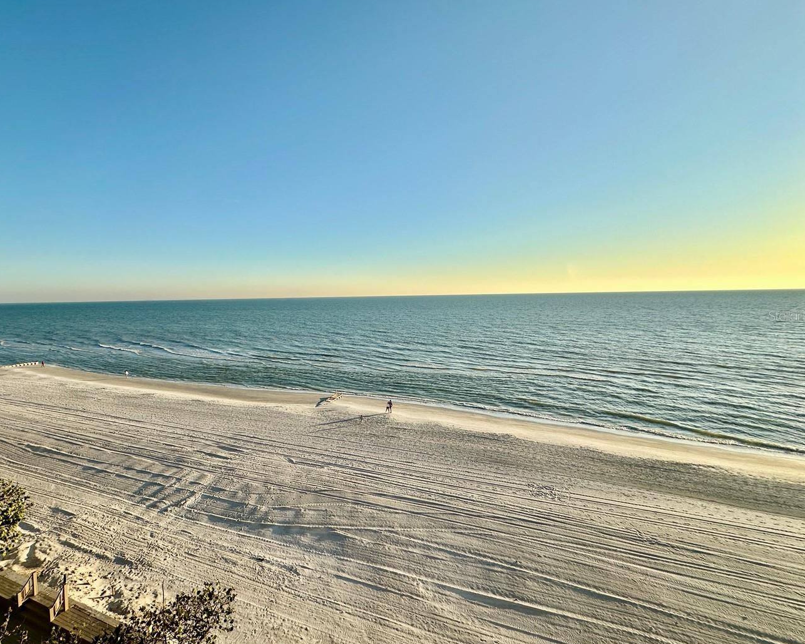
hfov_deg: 88.6
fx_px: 405
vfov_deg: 77.0
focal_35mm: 17
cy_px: 315
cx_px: 327
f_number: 2.2
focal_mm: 2.22
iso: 50
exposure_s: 1/2020
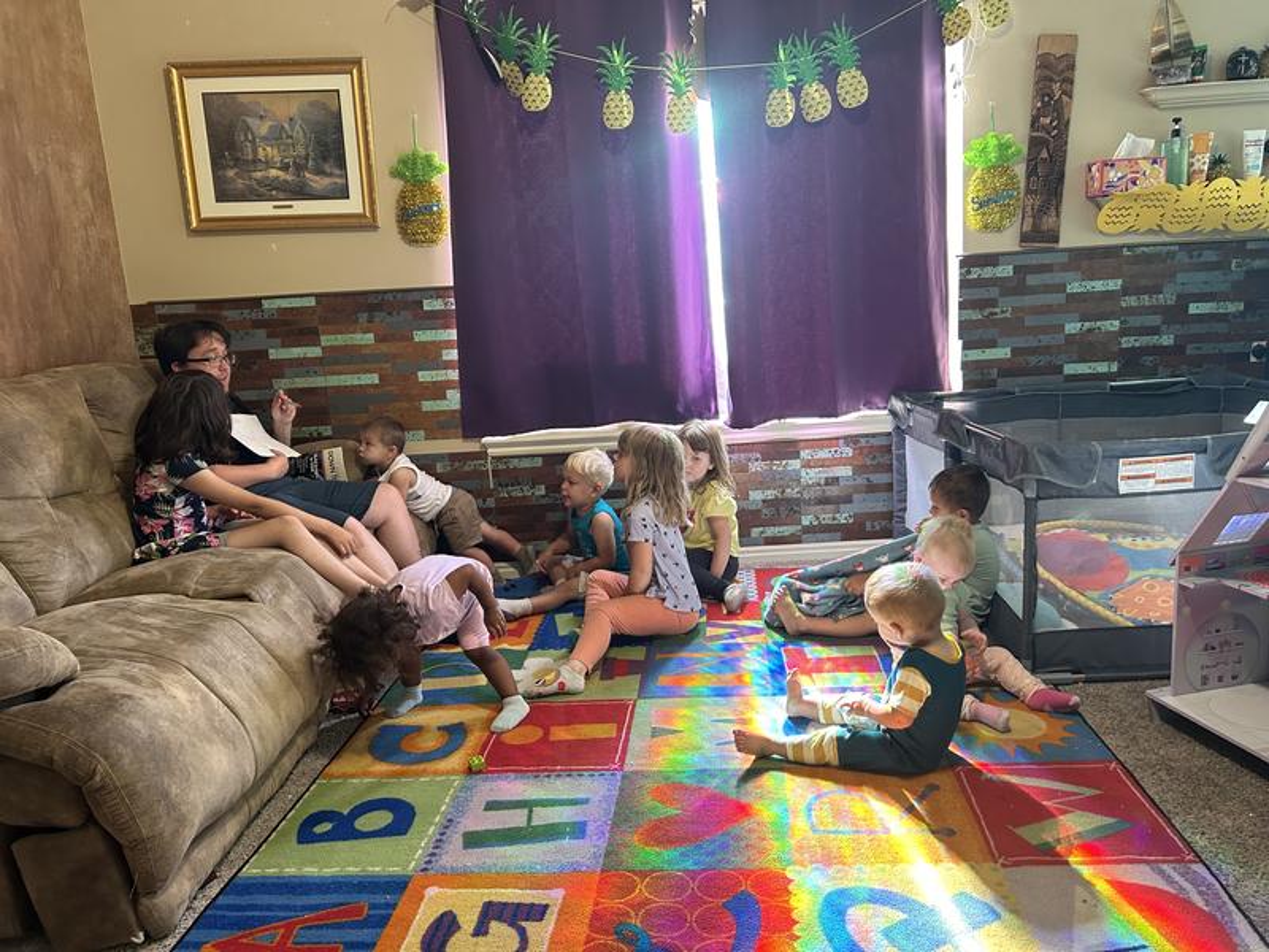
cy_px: 476
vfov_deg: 53.1
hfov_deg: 67.3
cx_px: 634
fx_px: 953
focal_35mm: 26
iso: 250
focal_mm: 5.7
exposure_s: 1/60
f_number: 1.5
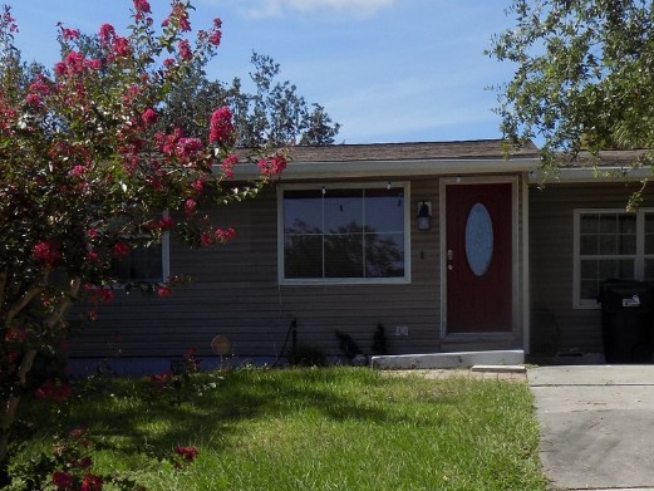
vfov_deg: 23.9
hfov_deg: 32.7
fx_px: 1115
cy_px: 473
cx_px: 341
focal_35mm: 59
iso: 80
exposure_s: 1/1000
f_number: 3.3
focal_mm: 5.3
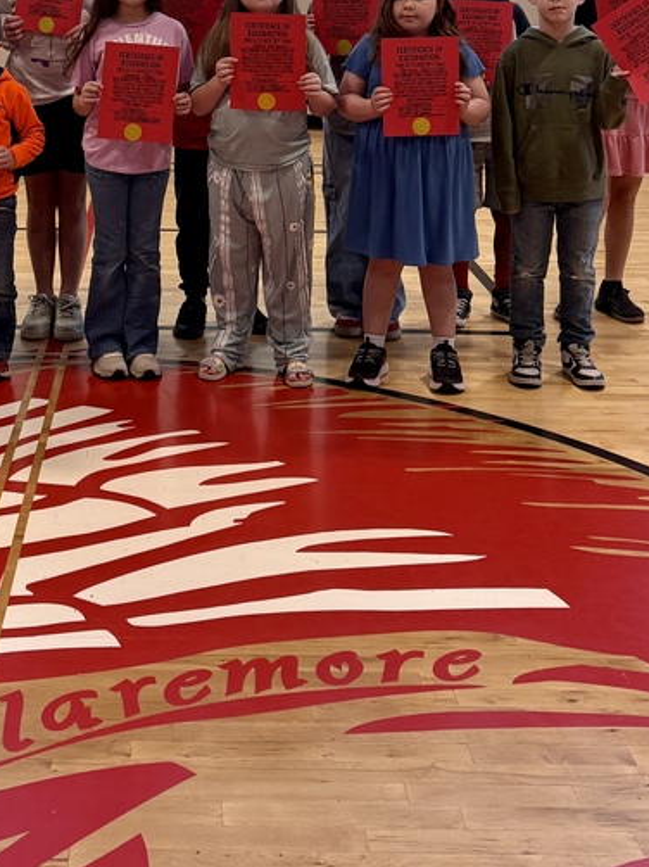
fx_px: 1226
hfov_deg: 28.7
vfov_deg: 35.6
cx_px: 86
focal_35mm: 49
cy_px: 26
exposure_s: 1/231
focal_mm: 6.76
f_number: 1.78
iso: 160
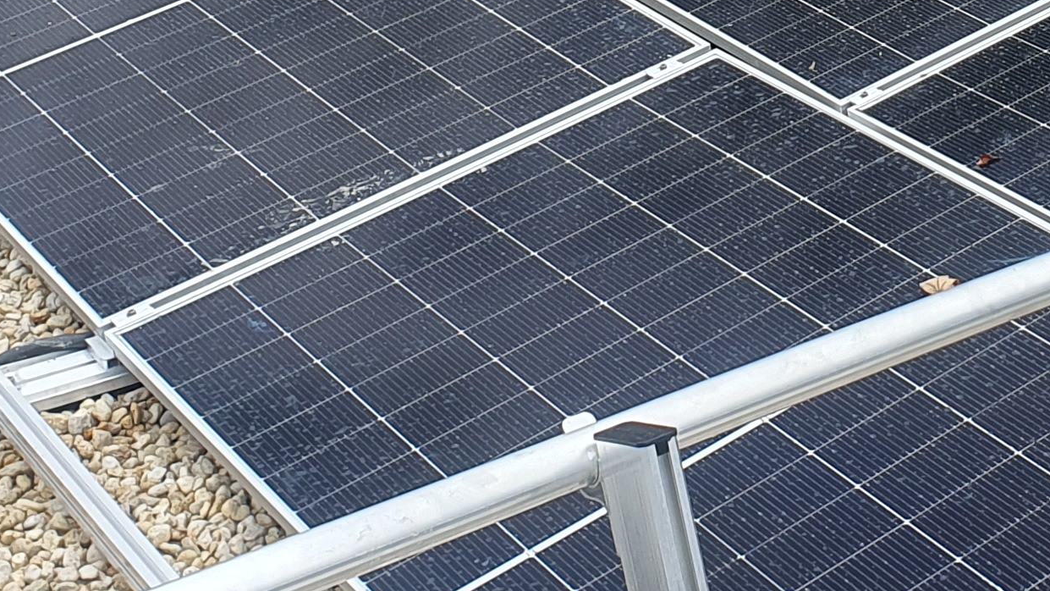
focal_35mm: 92
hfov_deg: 22.7
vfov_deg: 12.8
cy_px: -113
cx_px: 890
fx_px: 2561
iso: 50
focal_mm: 4.32
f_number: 2.4
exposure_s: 1/101
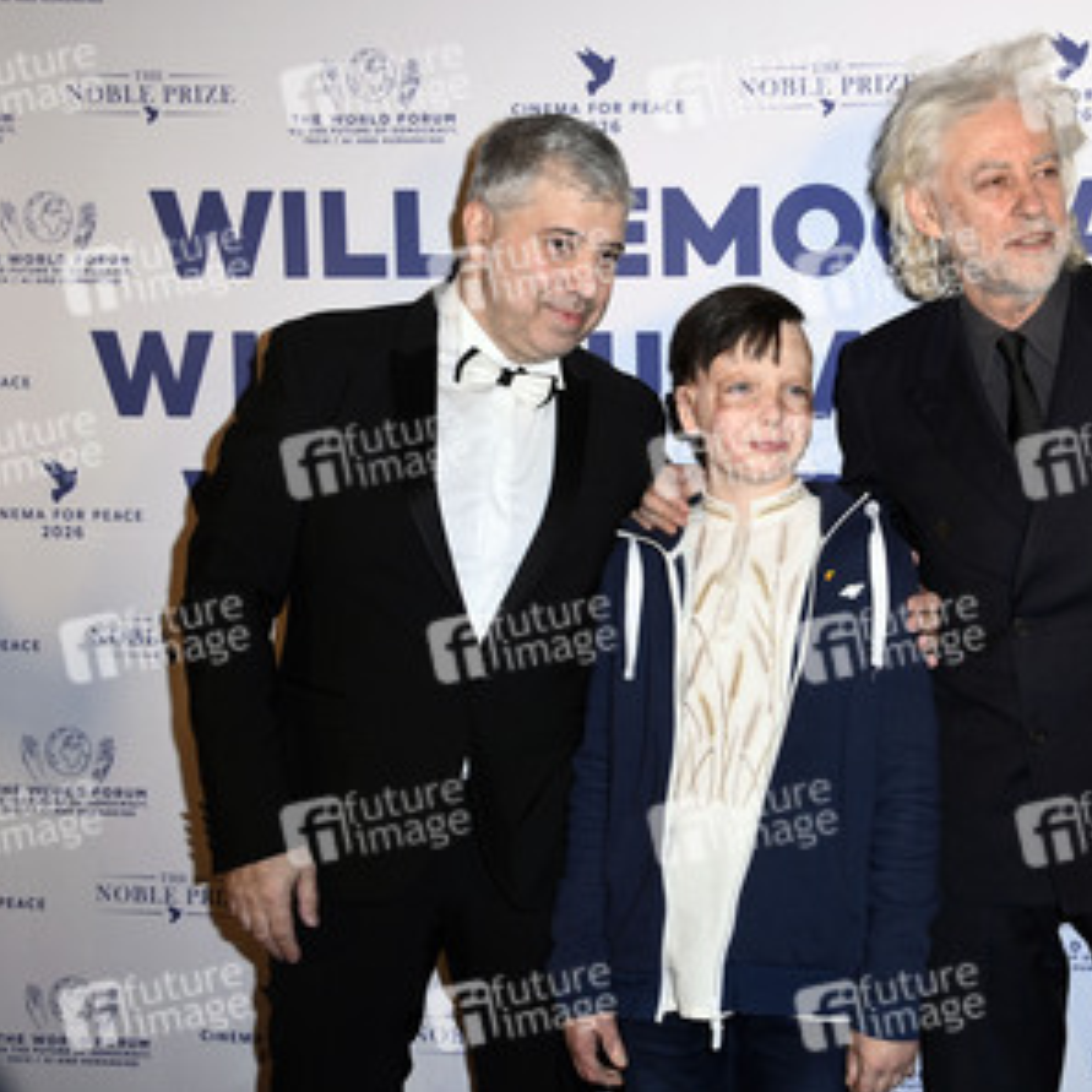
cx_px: 792
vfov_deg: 29.6
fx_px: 2070
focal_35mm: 58
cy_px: 548
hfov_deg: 29.2
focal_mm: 45
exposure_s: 1/250
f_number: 5.6
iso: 500
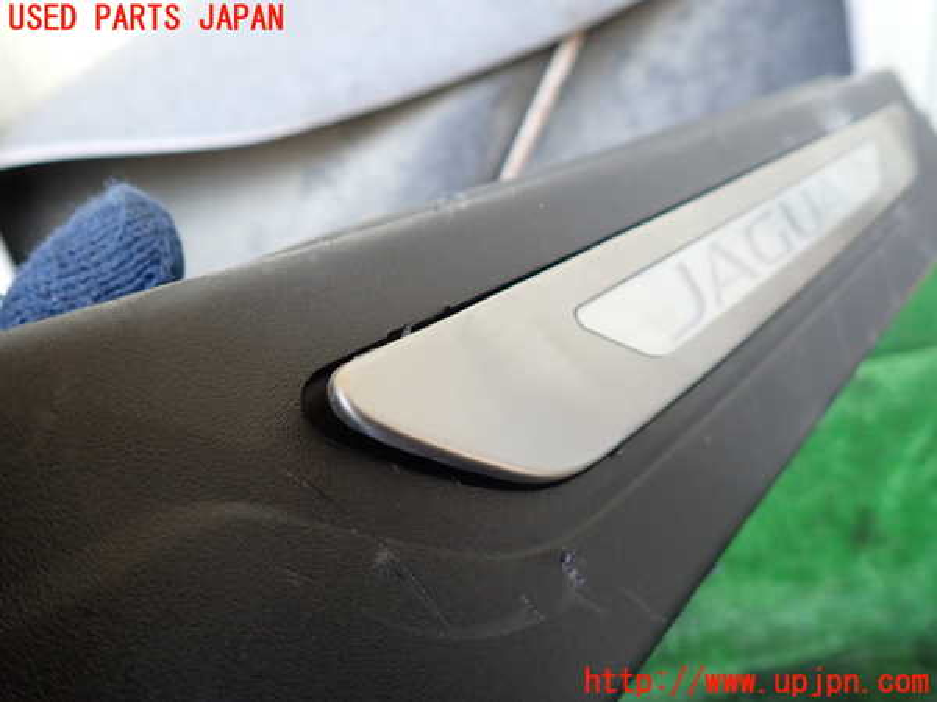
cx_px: 468
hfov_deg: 69.4
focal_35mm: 25
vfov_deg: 54.9
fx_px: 677
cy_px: 351
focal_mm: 4.5
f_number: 2
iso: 200
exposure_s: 1/50
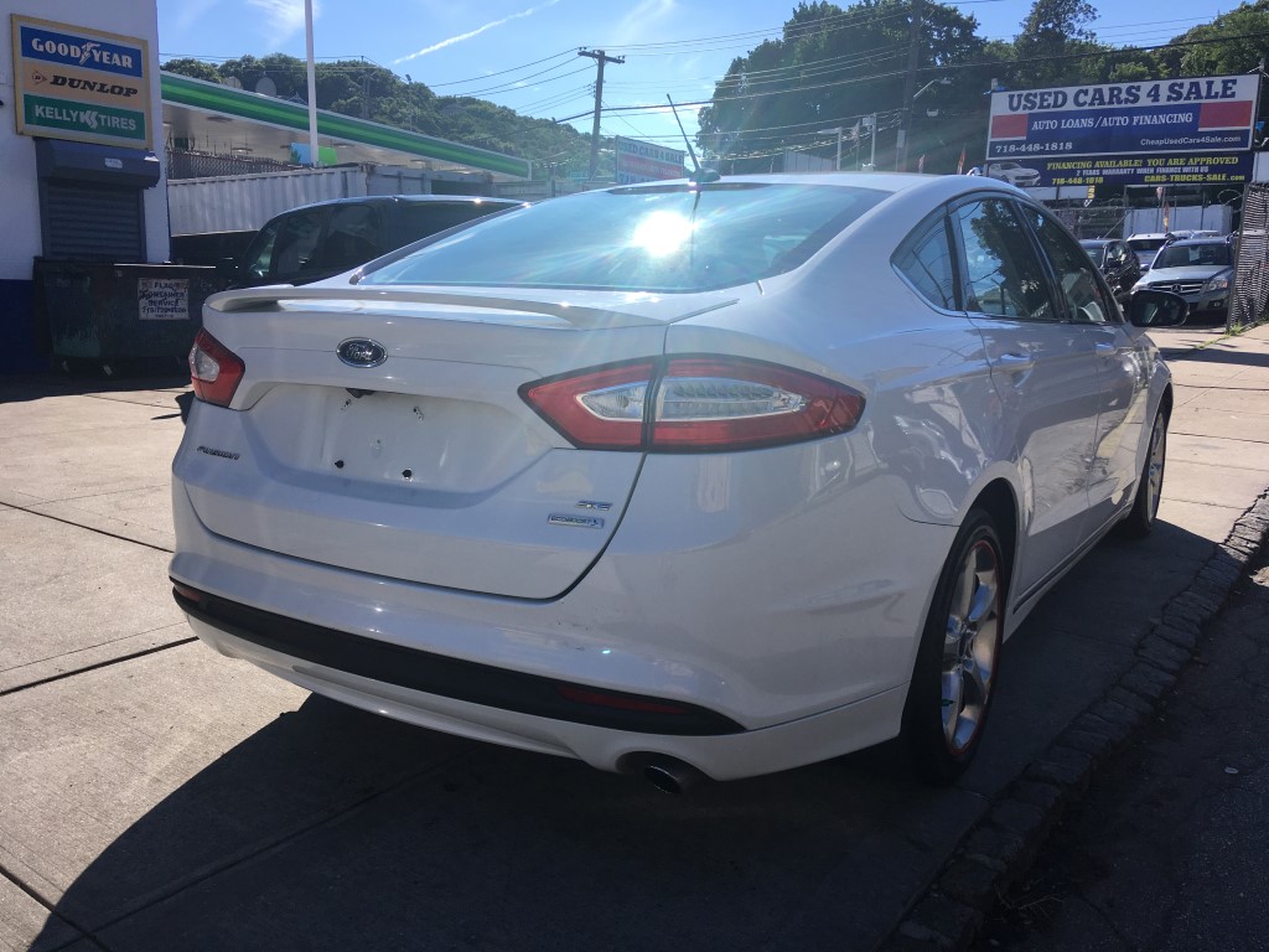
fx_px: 1063
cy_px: 476
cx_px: 634
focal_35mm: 29
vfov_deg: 48.2
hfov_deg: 61.7
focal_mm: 4.15
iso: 25
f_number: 2.2
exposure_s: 1/1451
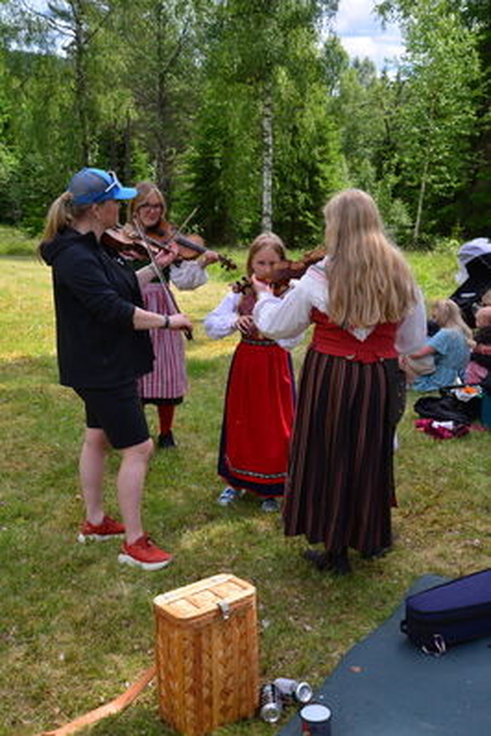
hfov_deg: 29.9
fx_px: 921
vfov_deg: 43.6
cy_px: 368
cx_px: 246
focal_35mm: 45
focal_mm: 45
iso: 100
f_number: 6.3
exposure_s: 1/160
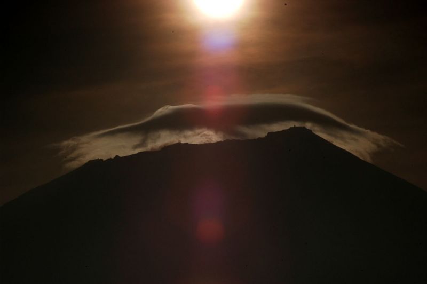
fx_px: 2578
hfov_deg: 9.5
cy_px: 142
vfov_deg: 6.3
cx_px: 214
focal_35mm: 218
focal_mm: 145
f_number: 22
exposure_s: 1/500
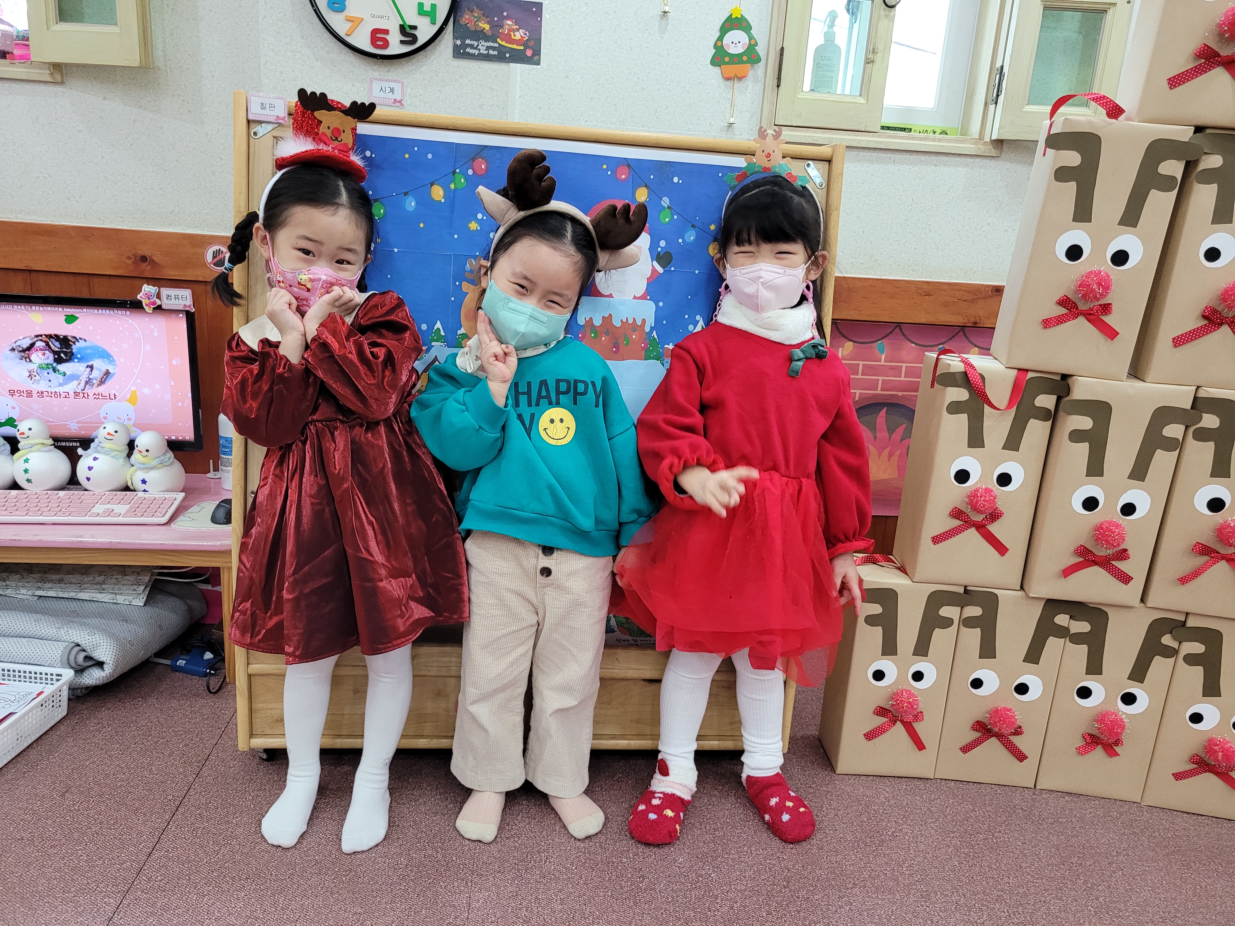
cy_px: 463
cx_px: 618
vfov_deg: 53.1
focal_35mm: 26
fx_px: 928
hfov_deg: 67.3
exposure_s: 1/120
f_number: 1.8
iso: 320
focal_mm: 5.4
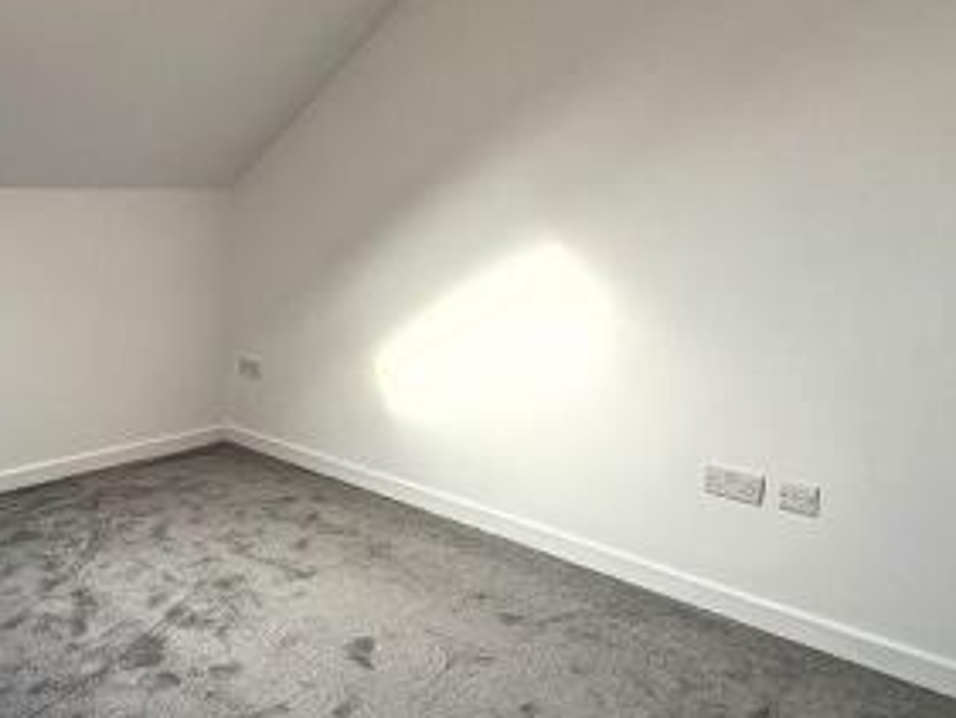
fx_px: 801
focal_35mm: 29
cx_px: 165
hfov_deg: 56.3
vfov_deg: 48.2
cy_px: 328
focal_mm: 2.22
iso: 100
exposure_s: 1/123
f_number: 2.2
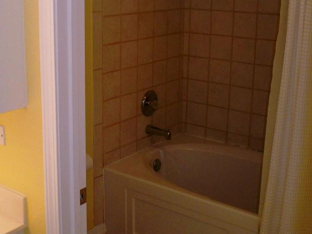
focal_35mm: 54
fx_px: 487
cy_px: 74
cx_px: 109
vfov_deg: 26.8
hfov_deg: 35.3
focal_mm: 6.3
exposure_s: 1/60
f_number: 3.1
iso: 200
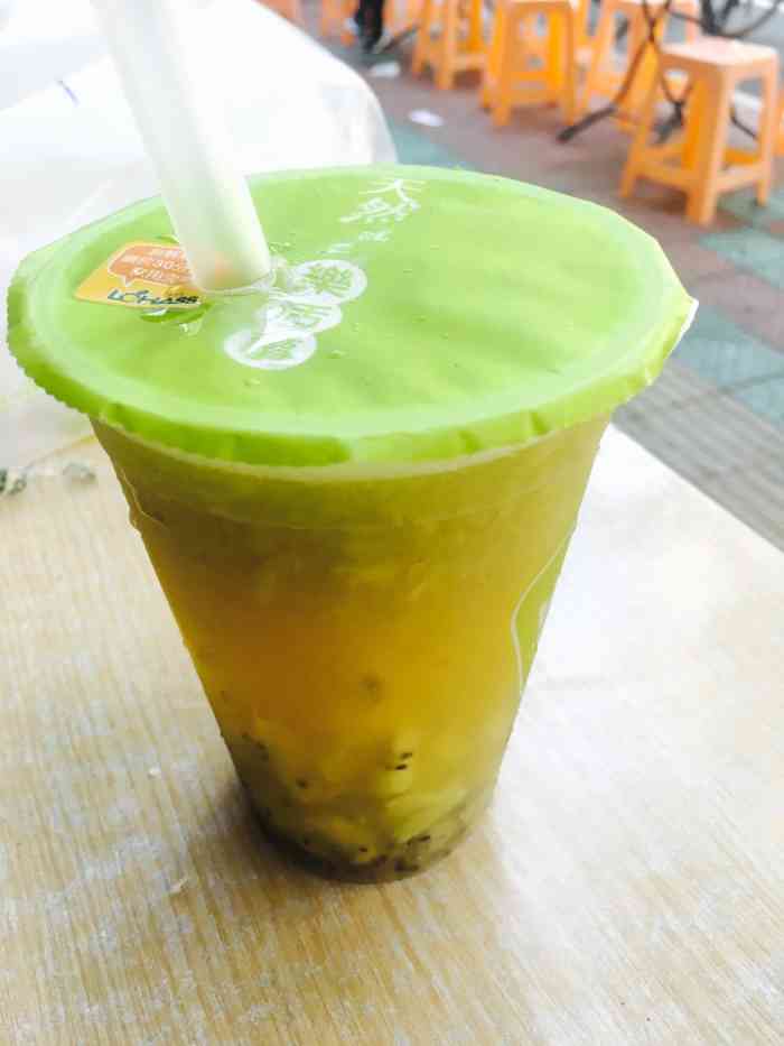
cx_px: 392
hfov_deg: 48.2
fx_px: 876
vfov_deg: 61.7
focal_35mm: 29
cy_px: 523
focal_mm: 4.15
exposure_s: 1/33
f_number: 2.2
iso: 25
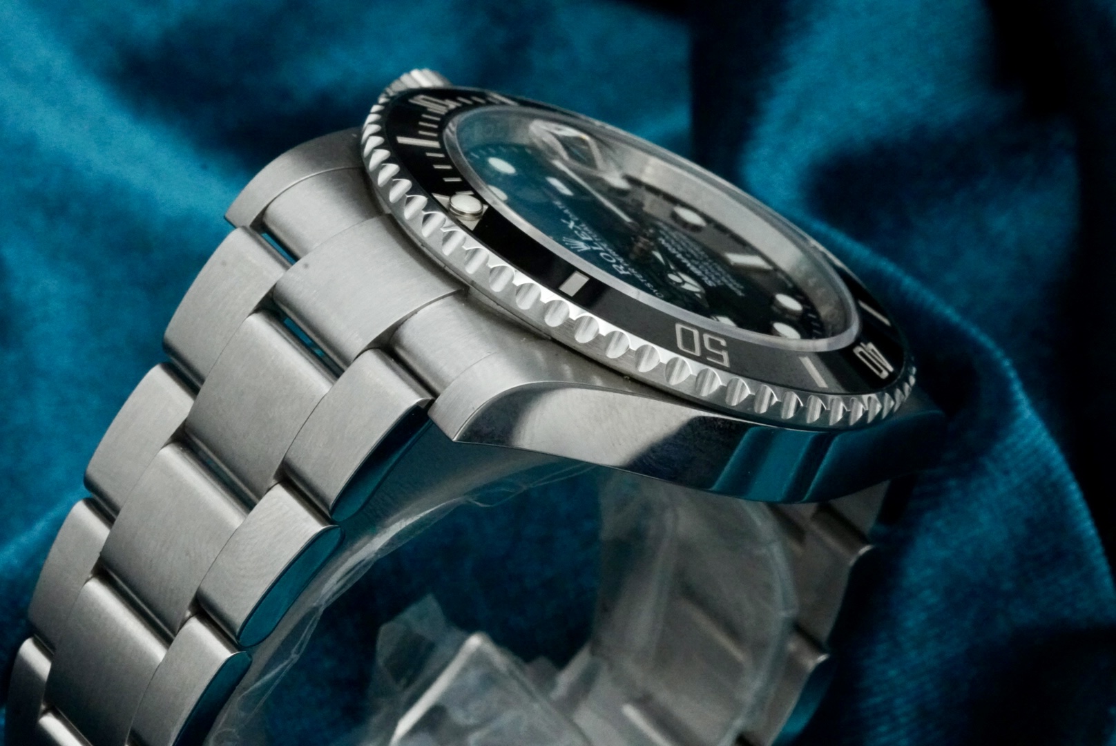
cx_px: 558
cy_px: 373
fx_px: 3257
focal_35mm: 105
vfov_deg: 13.1
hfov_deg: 19.4
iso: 8000
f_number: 22
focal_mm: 70
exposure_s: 1/160
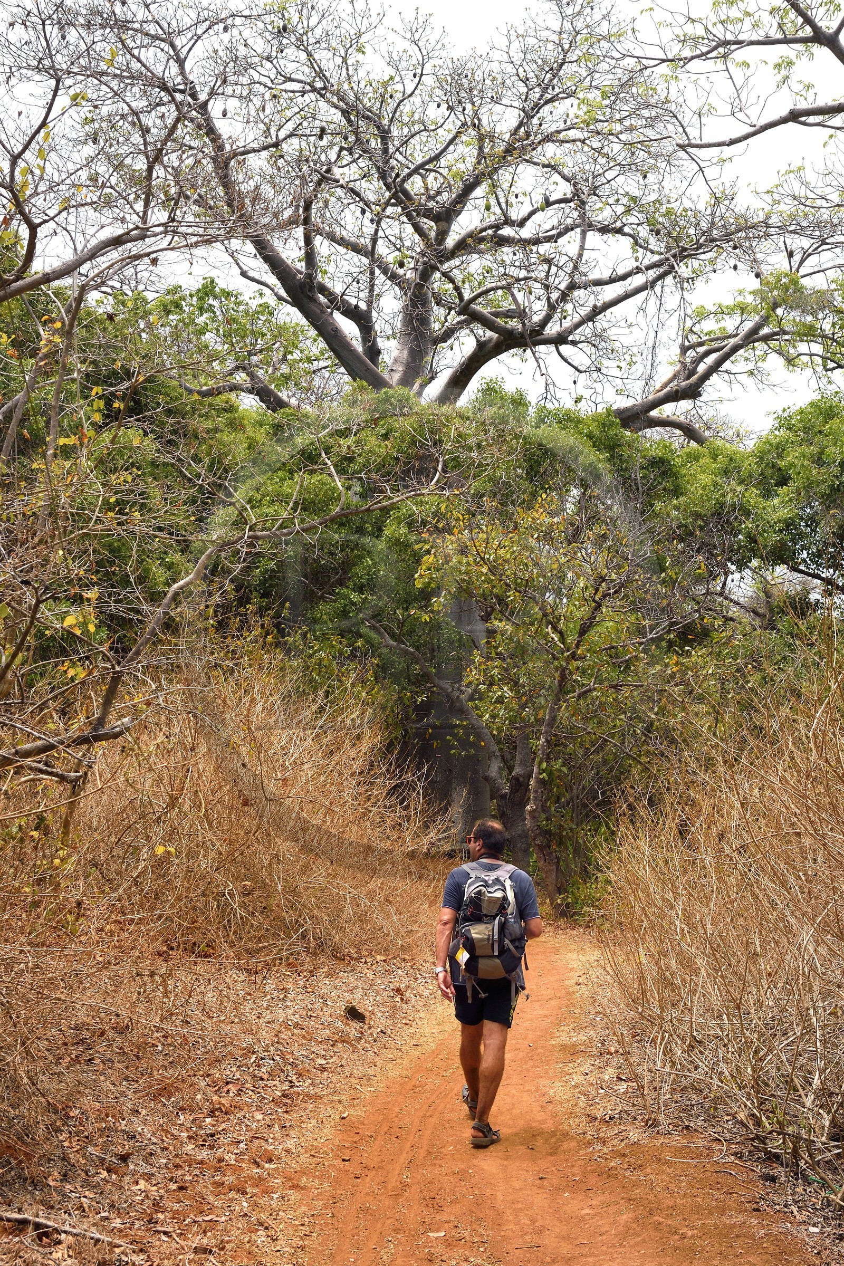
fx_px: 1582
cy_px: 633
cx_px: 422
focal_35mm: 45
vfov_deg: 43.6
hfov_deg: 29.9
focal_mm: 45
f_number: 11
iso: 200
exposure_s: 1/250
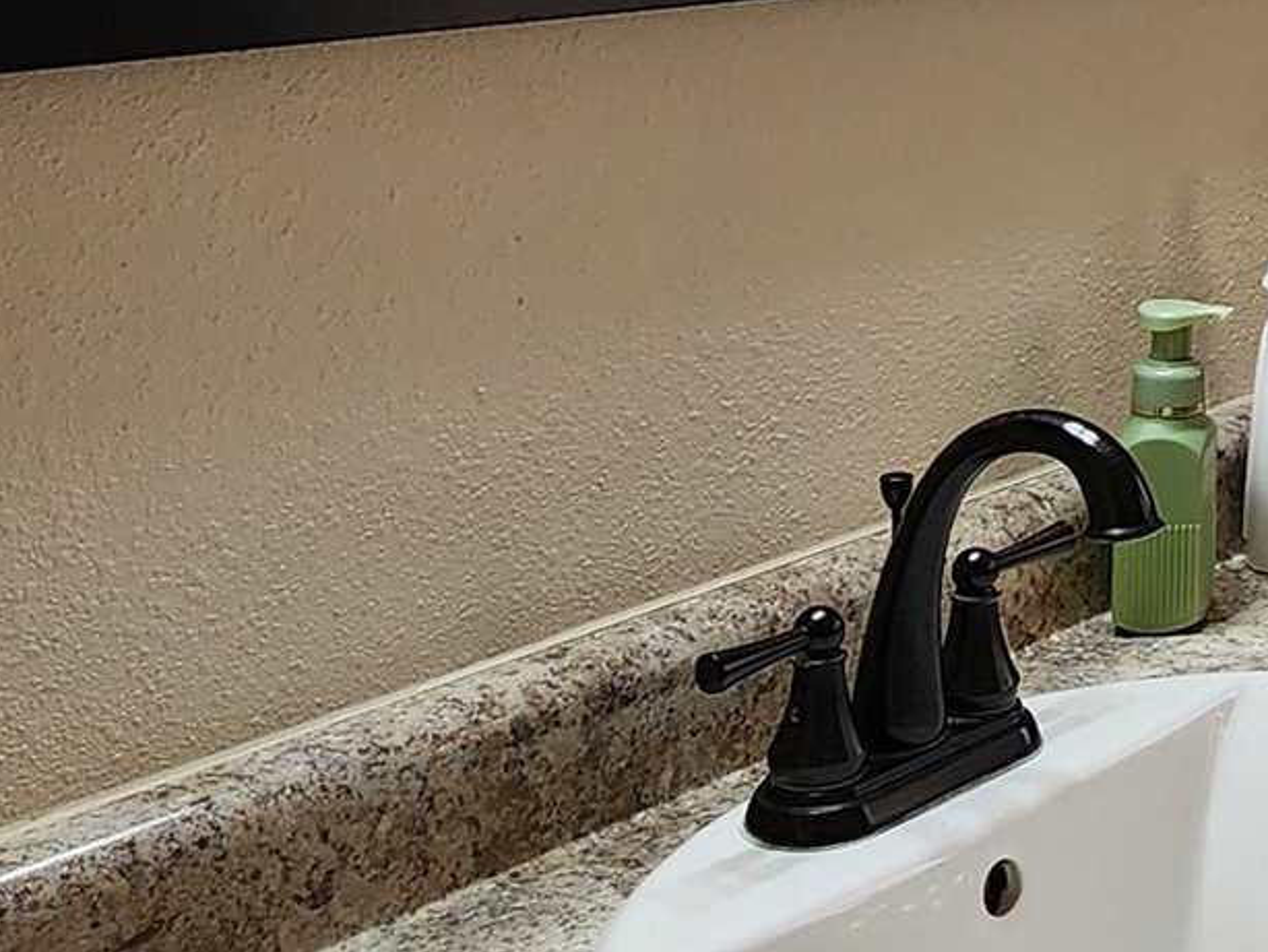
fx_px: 2382
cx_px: 1536
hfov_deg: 26.4
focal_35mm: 65
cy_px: -136
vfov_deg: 21.3
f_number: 2.2
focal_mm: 2.2
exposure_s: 1/120
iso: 80
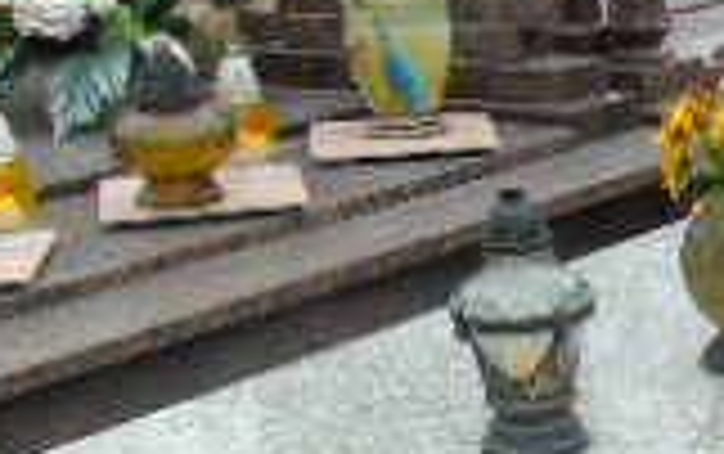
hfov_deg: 15.9
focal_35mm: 122
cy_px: 436
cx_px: 1021
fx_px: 2410
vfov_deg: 10.7
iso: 80
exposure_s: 1/200
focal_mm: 5.2
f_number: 3.6
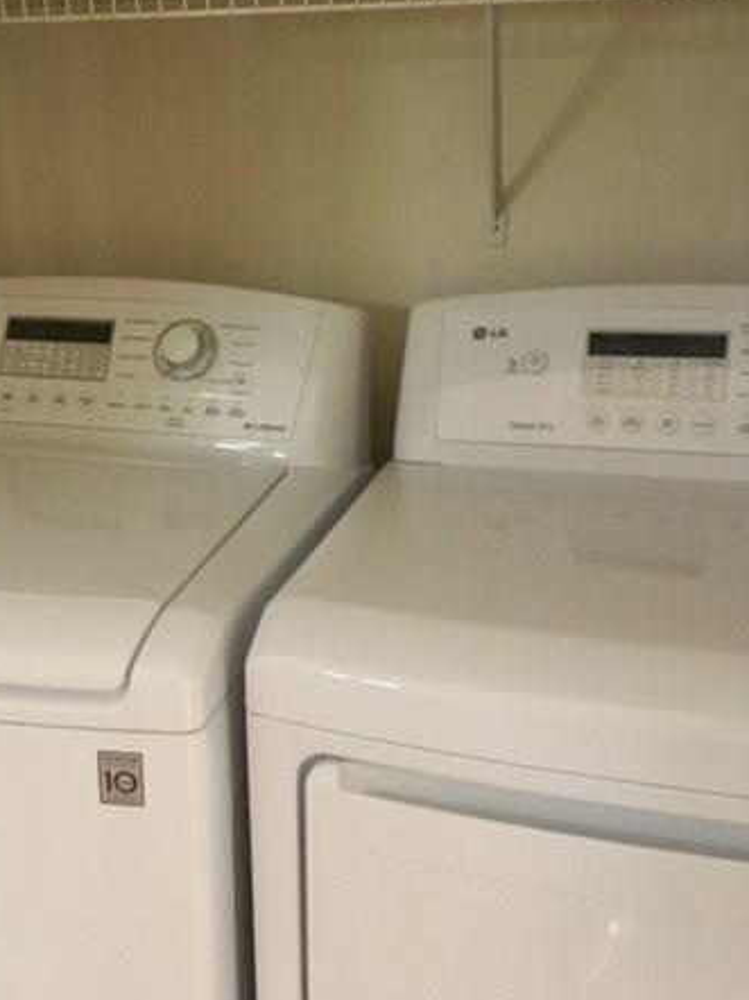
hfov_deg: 34.1
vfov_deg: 44.7
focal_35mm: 42
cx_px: 260
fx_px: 1213
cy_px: 566
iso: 500
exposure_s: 1/15
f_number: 2.2
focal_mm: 4.15
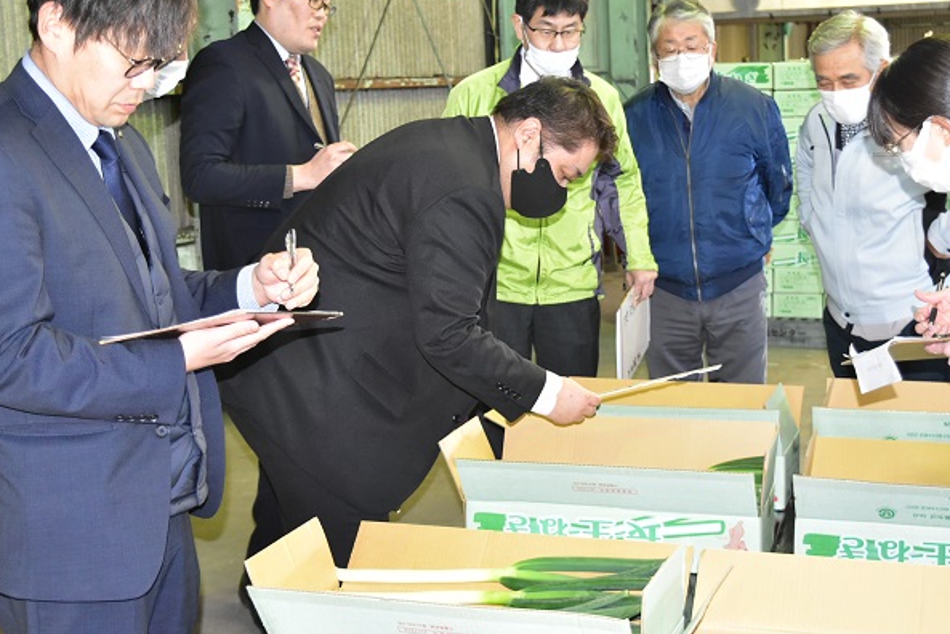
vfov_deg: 23.6
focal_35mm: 58
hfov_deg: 34.7
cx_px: 471
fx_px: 1519
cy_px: 327
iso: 2000
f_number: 5.6
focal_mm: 35
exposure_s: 1/60
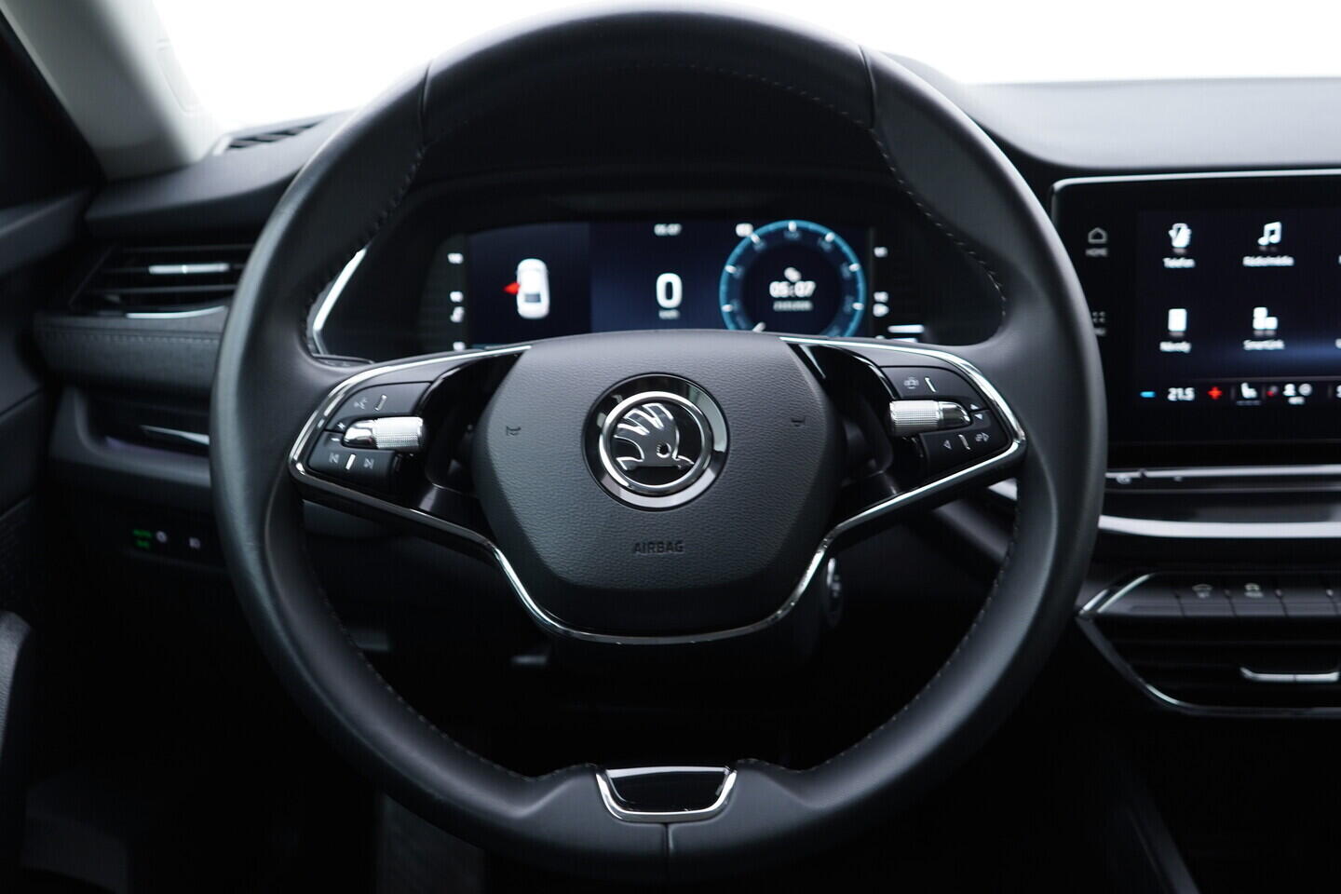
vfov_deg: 36.9
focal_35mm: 36
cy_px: 447
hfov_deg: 53.1
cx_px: 670
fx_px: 1341
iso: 250
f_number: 2.8
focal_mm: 24
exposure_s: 1/40
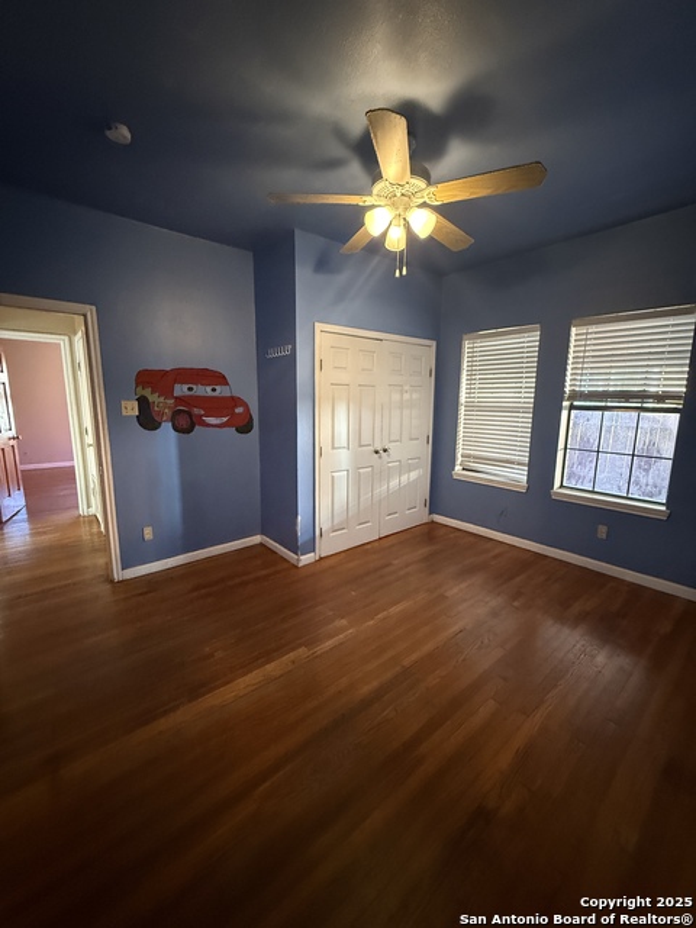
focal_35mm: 14
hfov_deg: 85.7
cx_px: 348
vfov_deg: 102.1
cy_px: 464
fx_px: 375
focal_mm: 2.22
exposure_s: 1/60
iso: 1000
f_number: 2.2
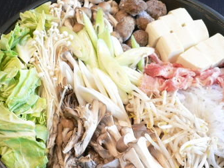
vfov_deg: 27.8
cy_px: 112
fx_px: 336
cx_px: 122
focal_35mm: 52
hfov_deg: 36.8
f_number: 2.8
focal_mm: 5.8
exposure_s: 1/13
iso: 100
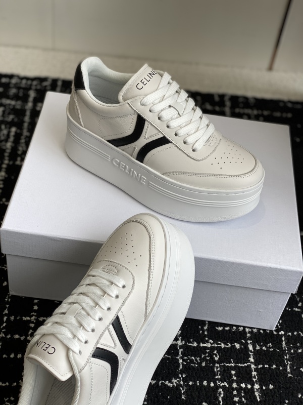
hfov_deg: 28.0
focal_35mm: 52
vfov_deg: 36.8
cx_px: 152
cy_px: 202
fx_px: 607
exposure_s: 1/350
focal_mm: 6
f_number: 2
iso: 20
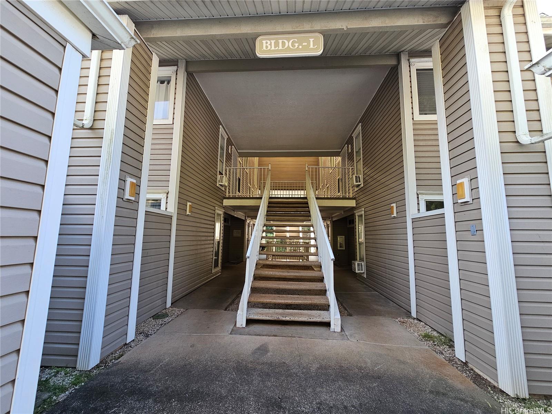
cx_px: 276
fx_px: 207
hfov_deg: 106.2
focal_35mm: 13
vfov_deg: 89.9
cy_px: 207
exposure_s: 1/207
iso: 80
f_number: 2.2
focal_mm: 2.2
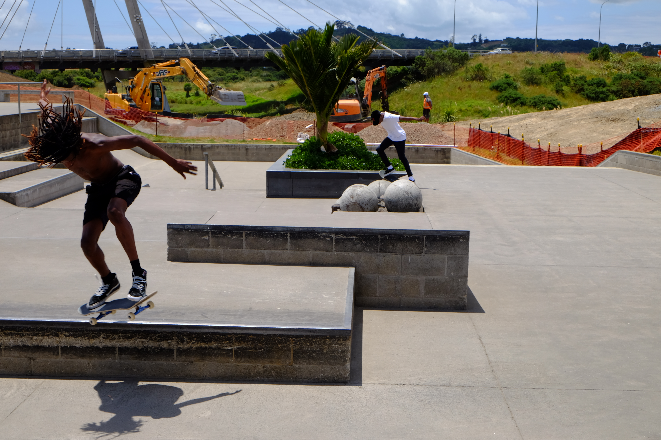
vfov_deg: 28.6
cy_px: 220
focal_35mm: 47
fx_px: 863
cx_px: 330
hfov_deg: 41.9
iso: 200
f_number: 9
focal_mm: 31.5
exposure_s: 1/420
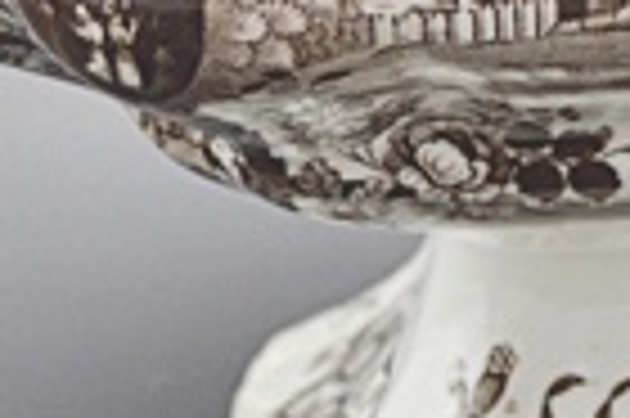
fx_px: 3671
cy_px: 29
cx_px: 855
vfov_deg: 6.5
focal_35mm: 210
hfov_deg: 9.6
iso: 400
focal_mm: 28
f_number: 4.5
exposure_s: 1/30
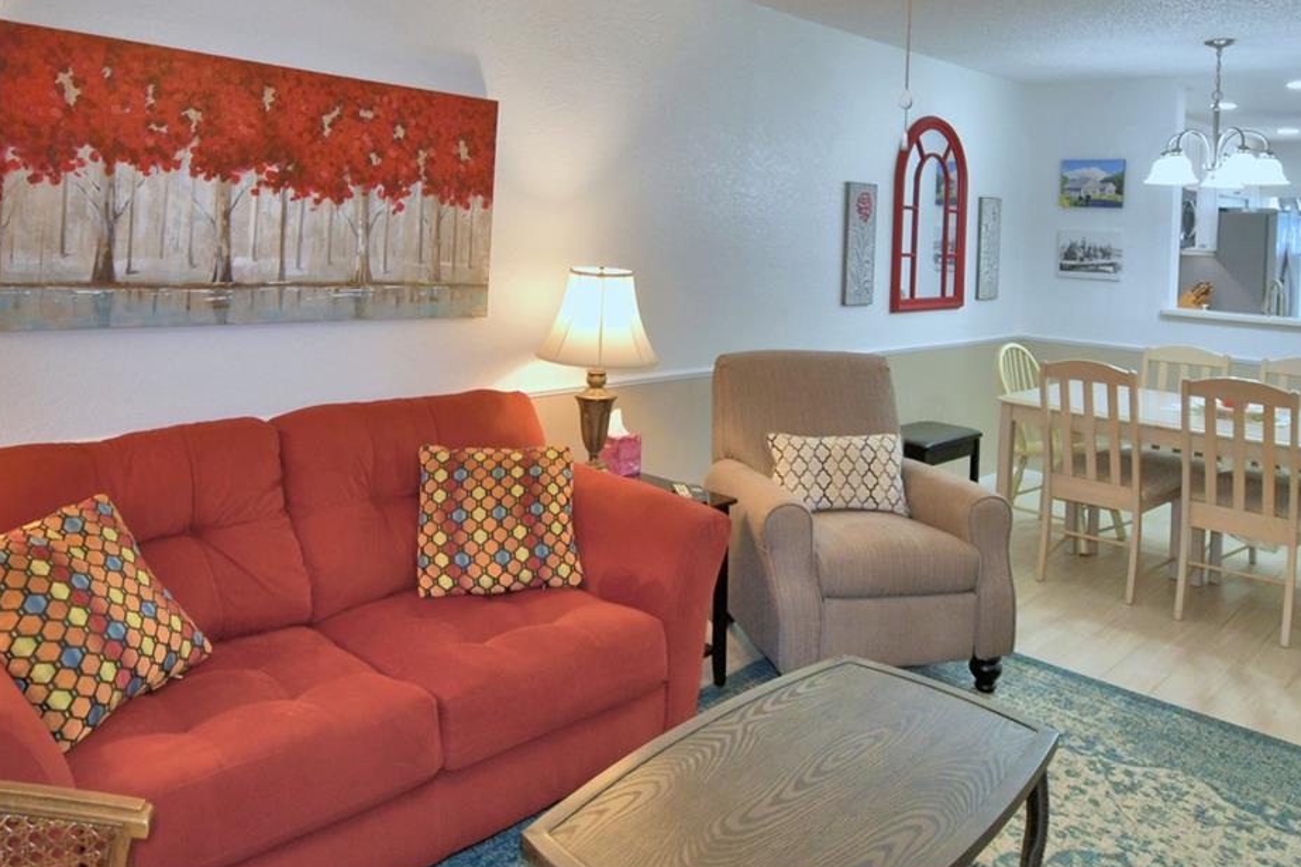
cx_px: 664
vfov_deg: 47.9
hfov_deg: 69.4
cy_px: 233
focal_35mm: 26
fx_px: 939
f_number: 4.5
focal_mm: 10
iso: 200
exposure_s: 1/40
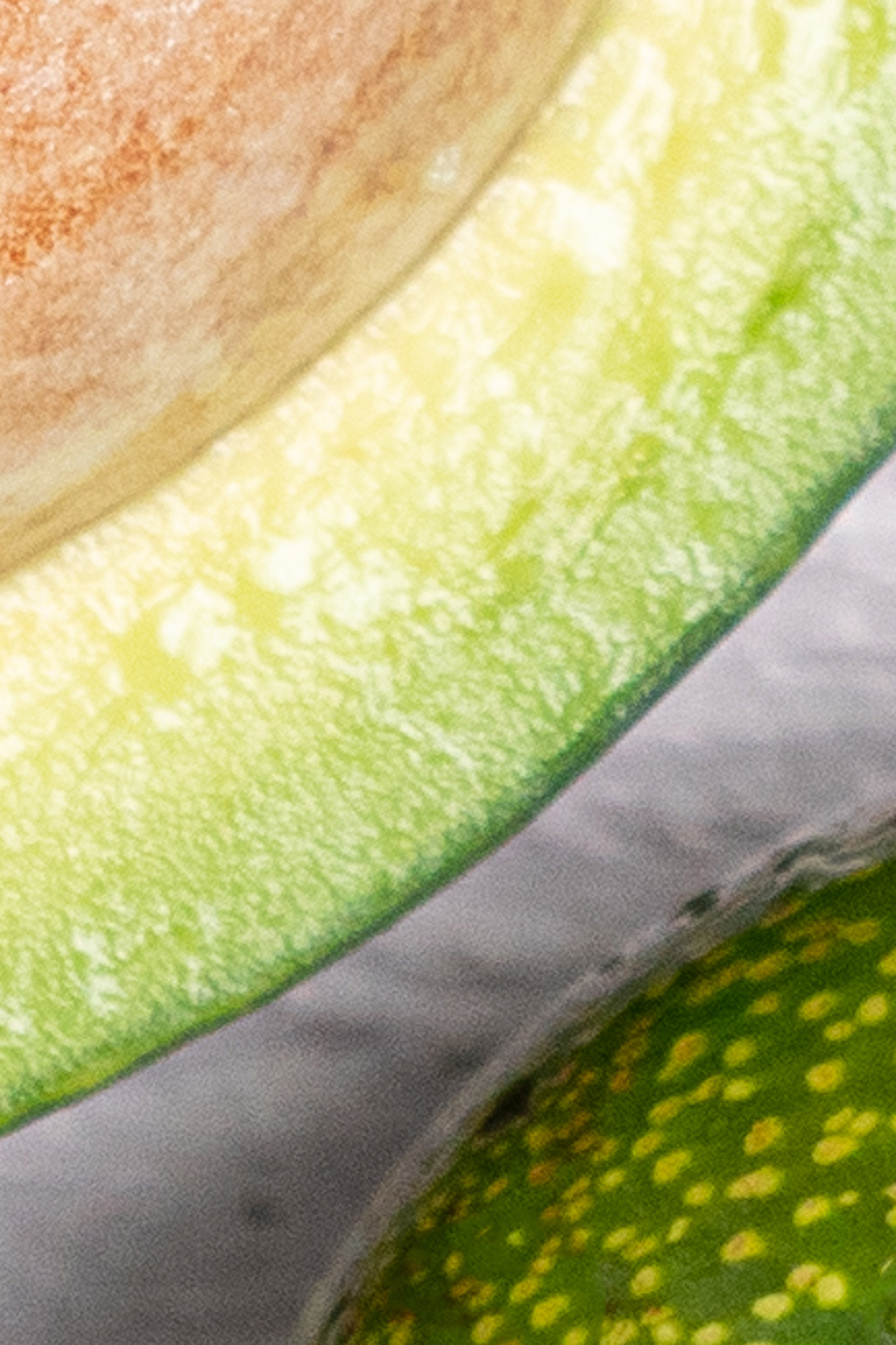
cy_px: -1200
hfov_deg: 2.4
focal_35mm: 581
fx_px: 21701
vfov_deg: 3.5
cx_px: -919
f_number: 3.5
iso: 400
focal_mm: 35
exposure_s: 1/50
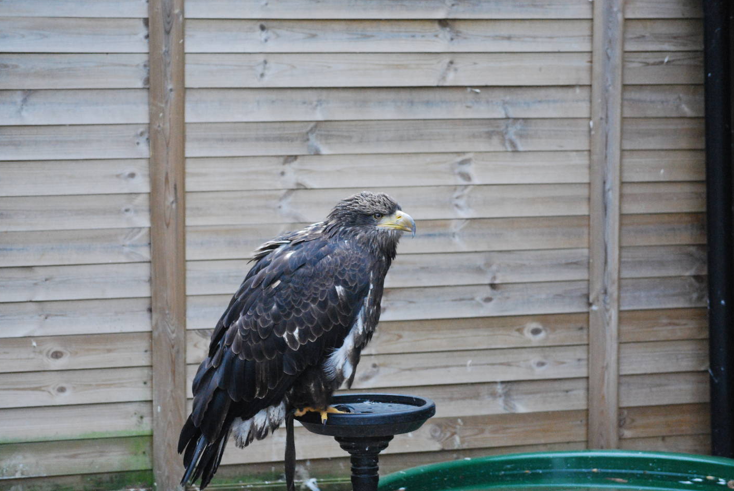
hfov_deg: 16.8
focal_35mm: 122
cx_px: 374
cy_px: 250
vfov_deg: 11.3
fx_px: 2490
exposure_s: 1/250
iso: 1600
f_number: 4.2
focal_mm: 72
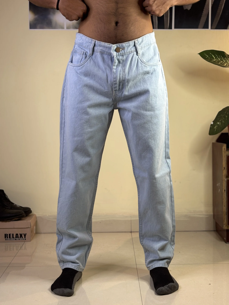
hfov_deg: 28.0
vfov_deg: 36.8
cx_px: 114
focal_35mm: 52
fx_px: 459
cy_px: 152
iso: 80
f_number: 1.6
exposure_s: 1/50
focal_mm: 5.96
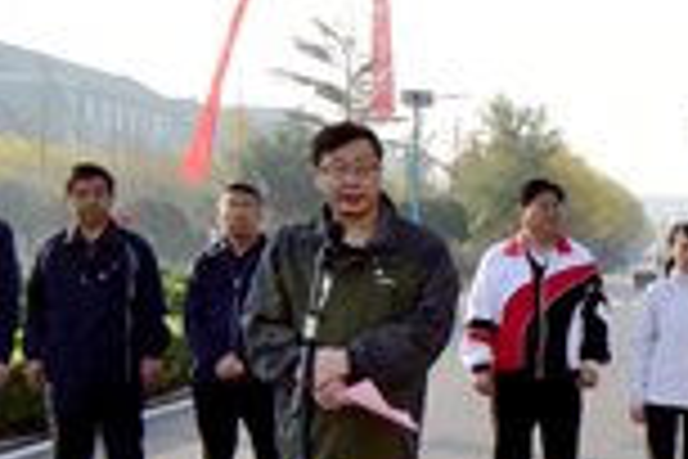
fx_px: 1051
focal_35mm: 55
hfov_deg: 34.2
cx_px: 625
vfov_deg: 23.5
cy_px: -14
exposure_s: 1/250
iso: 1250
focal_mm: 14
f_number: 22
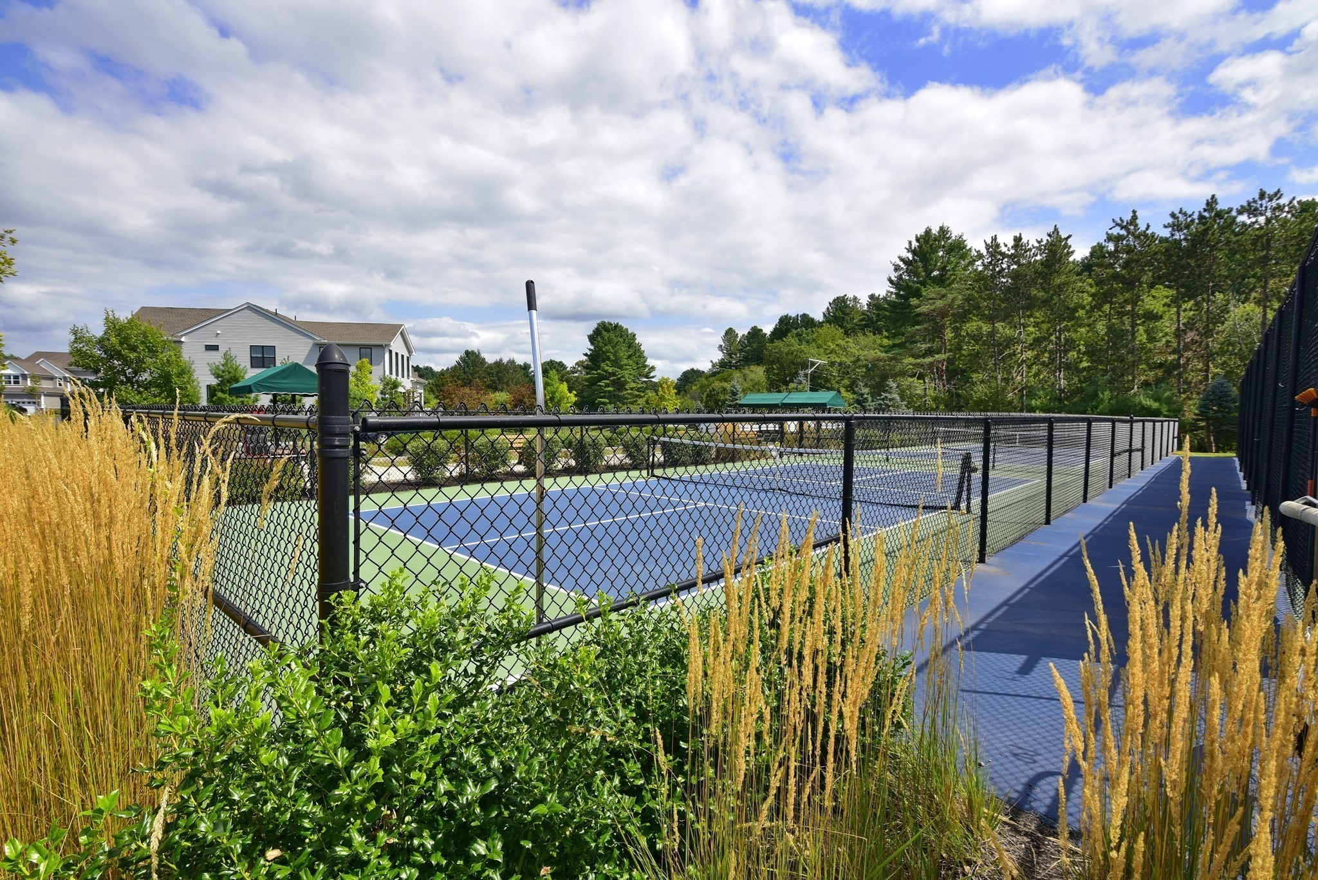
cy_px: 440
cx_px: 659
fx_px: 586
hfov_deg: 96.7
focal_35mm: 16
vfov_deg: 73.8
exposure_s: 1/500
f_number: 11
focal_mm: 16
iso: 400
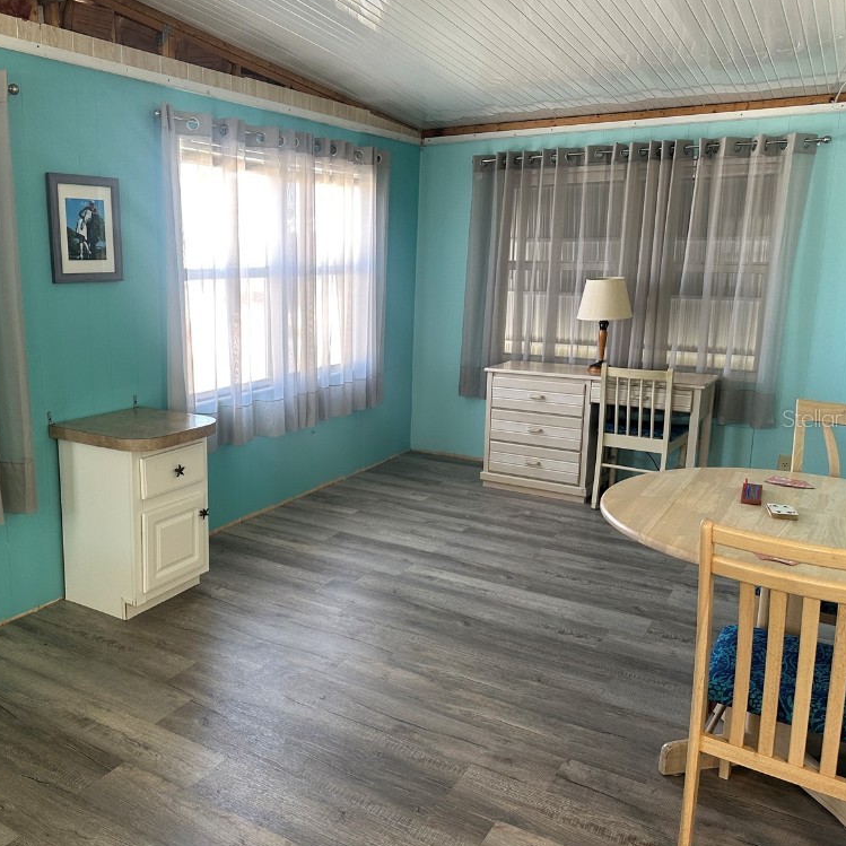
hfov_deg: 54.9
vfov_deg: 55.6
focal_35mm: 29
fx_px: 802
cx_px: 311
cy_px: 418
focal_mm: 6.86
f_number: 1.78
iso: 160
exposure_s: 1/60
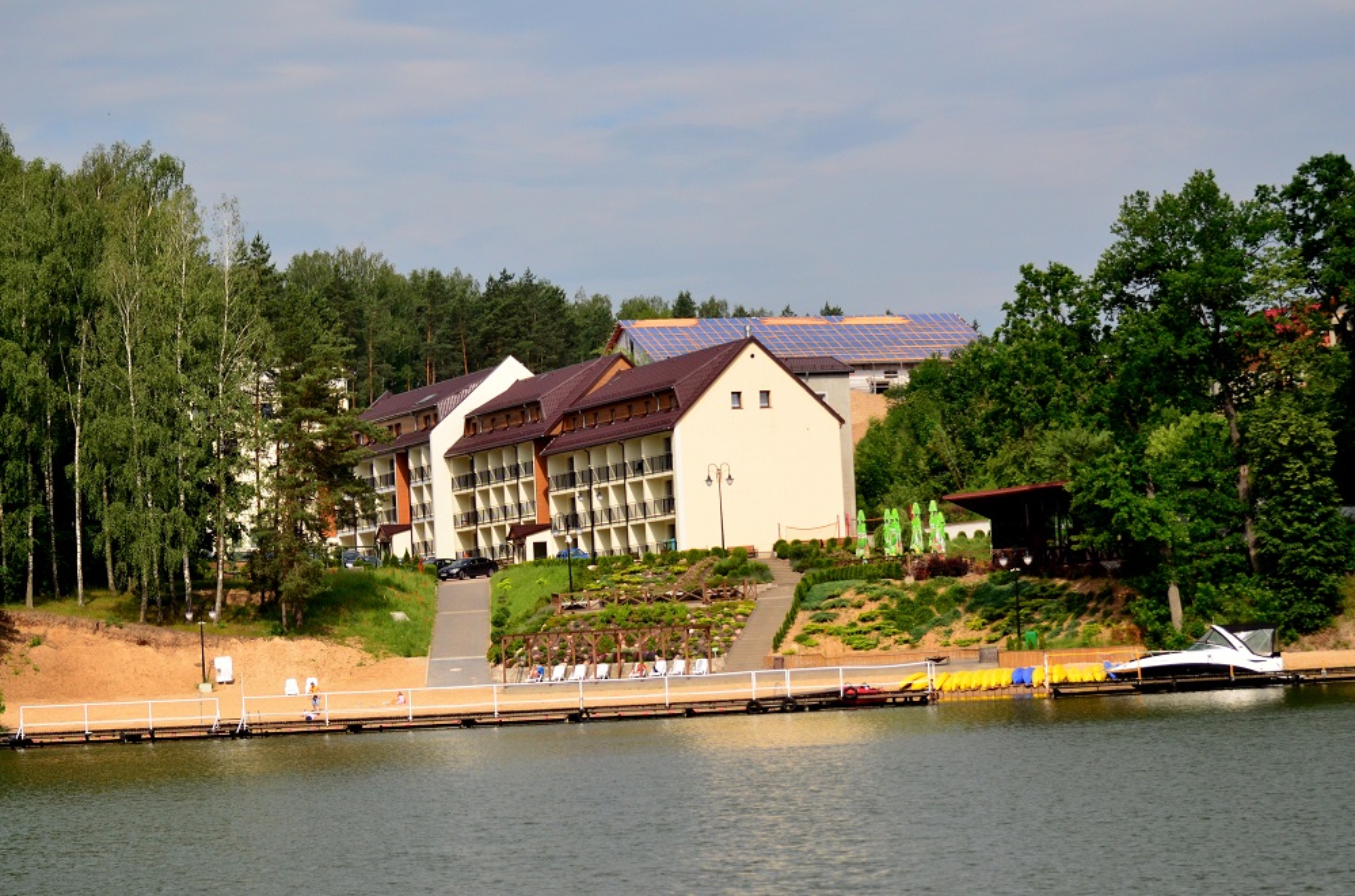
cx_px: 678
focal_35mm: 105
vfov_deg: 13.0
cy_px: 448
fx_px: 3943
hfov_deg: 19.5
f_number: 4.5
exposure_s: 1/8000
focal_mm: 70
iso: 900
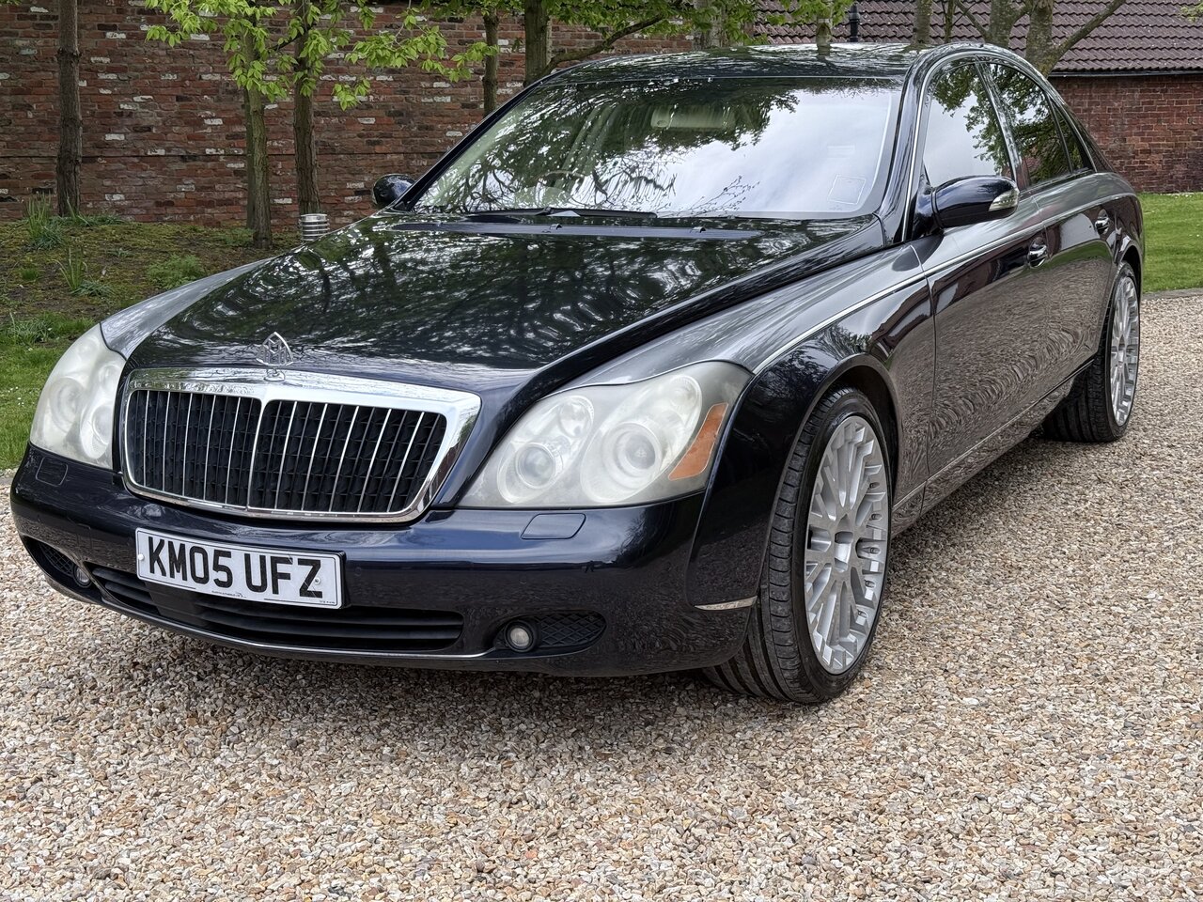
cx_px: 602
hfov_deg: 39.7
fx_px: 1668
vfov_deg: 30.3
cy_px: 451
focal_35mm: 48
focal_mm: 6.76
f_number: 1.78
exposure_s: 1/726
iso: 80
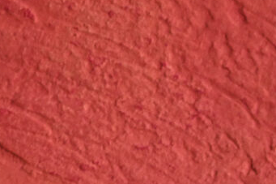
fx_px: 4031
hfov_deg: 3.8
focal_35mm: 526
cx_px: -627
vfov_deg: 2.6
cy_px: -86
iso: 400
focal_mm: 70
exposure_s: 1/160
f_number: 9
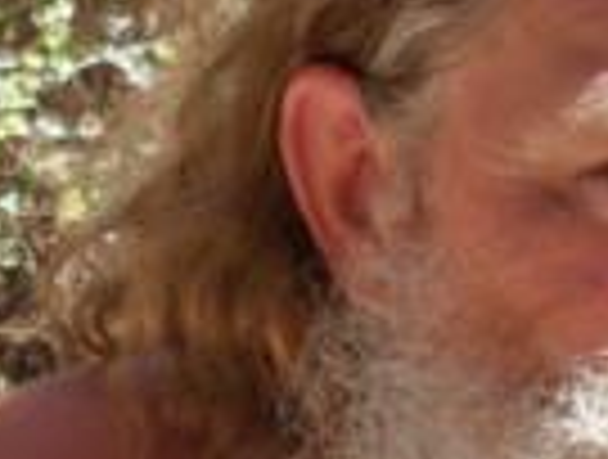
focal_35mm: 319
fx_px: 5618
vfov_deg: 4.7
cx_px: 432
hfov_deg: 6.2
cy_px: 310
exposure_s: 1/180
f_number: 5
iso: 100
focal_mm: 19.6
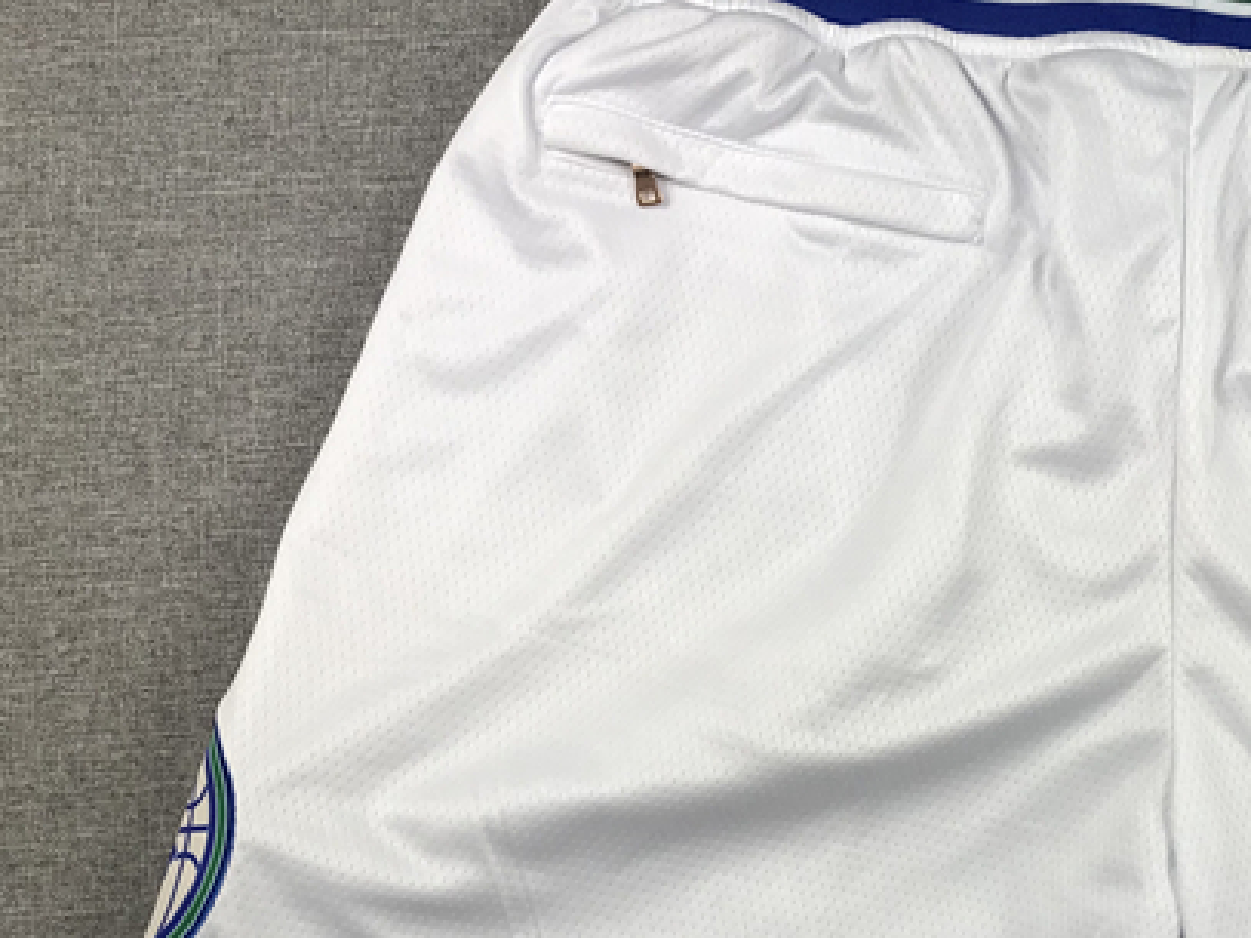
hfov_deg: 32.8
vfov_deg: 26.4
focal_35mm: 55
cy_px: 634
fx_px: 1987
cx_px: 1177
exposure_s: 1/166
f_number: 1.8
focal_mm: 3.99
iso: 20
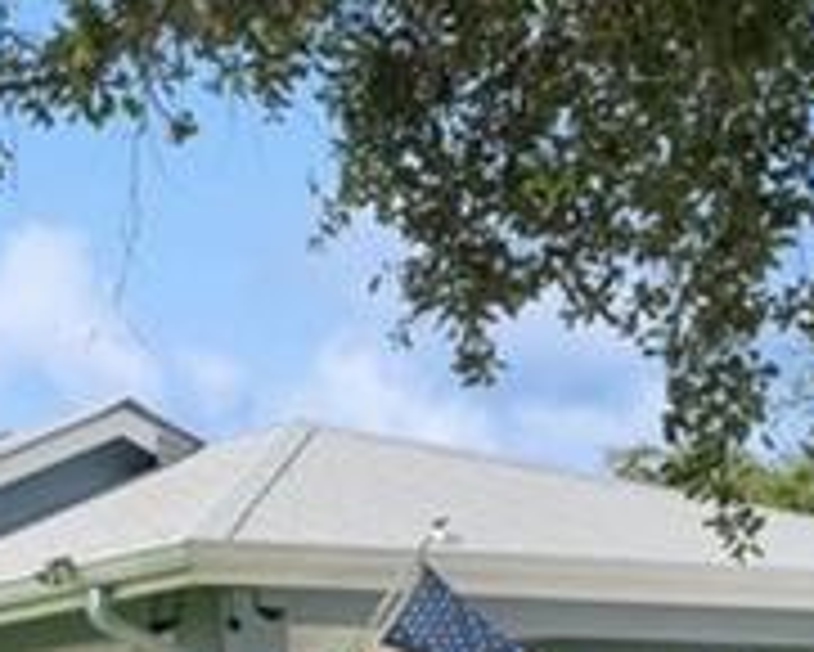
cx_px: -414
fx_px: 2049
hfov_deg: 19.5
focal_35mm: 85
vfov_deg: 17.2
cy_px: 807
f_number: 9
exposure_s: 1/400
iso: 320
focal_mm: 16
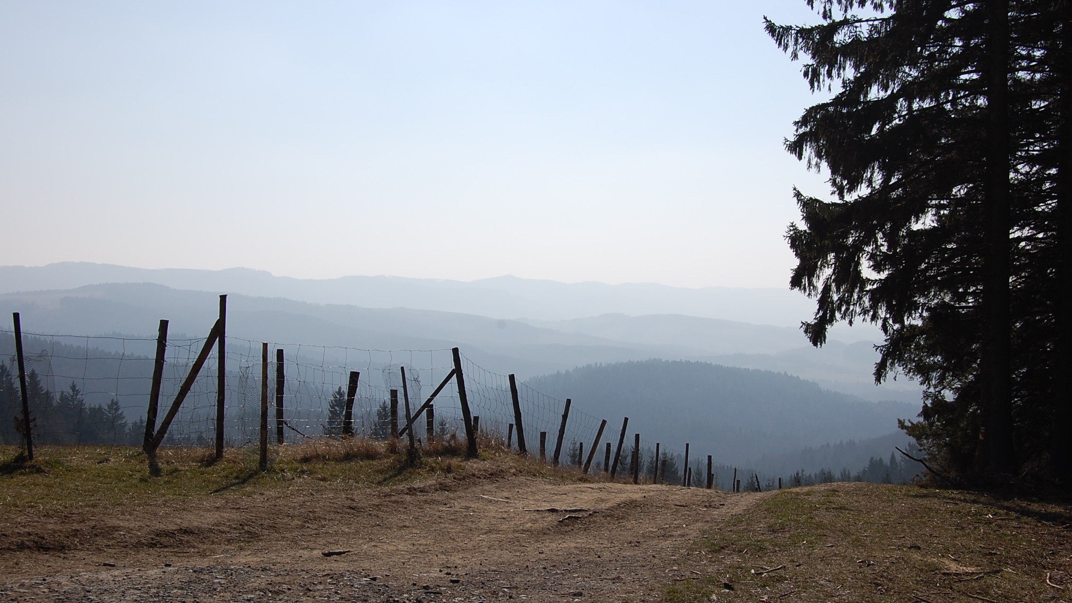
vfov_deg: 27.1
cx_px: 536
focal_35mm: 44
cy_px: 319
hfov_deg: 46.4
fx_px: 1251
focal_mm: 28
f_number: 11
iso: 200
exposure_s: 1/640
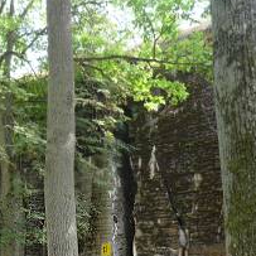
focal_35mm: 61
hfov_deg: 27.7
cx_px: 62
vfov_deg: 28.0
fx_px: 510
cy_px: 172
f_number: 2.8
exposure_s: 1/60
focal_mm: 5.5
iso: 100
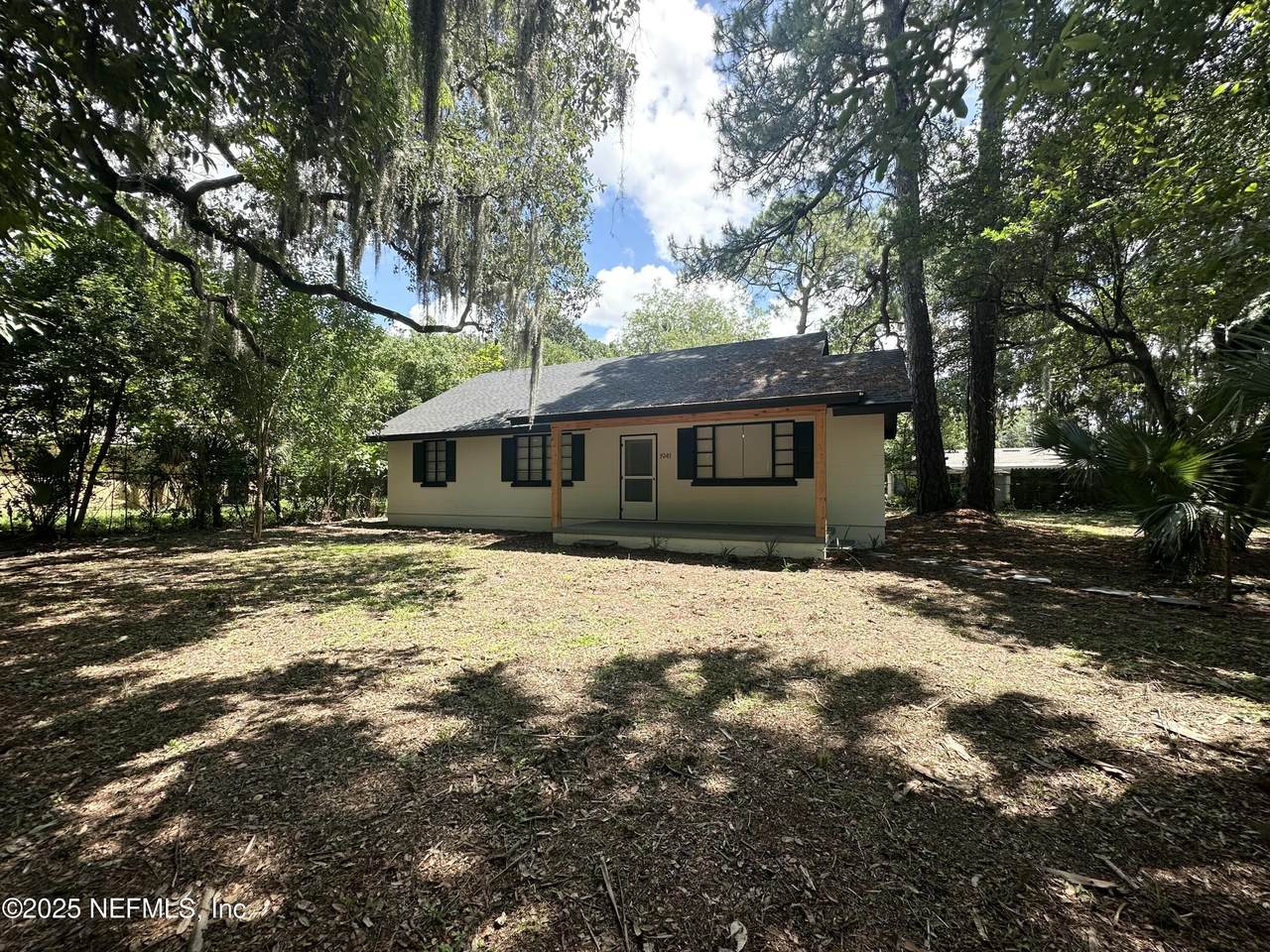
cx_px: 635
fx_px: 514
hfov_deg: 102.1
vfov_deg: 85.7
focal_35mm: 14
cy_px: 476
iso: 40
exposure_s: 1/469
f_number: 2.2
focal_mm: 2.22
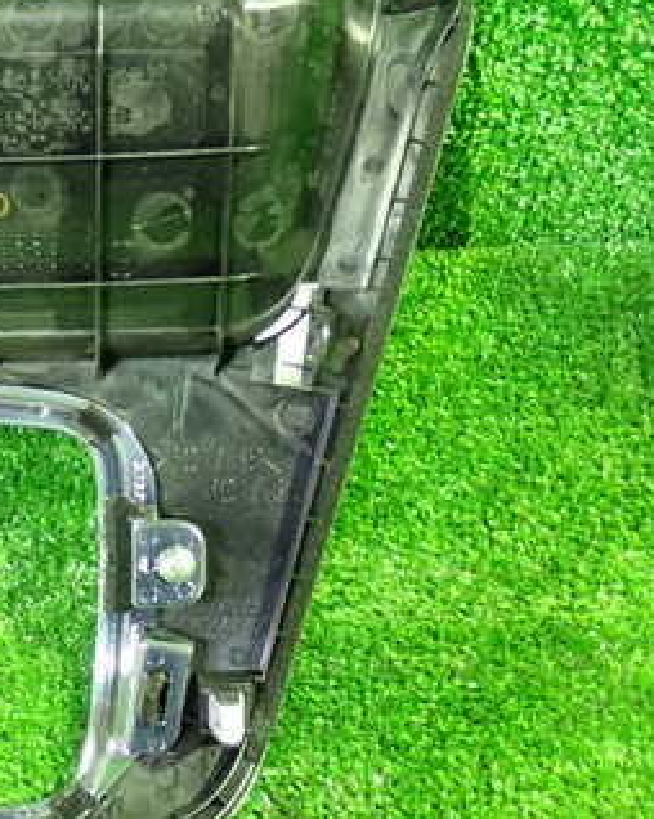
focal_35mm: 70
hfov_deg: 21.0
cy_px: 358
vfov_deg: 27.1
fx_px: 1695
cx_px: -28
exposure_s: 1/10
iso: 800
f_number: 2.7
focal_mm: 6.83
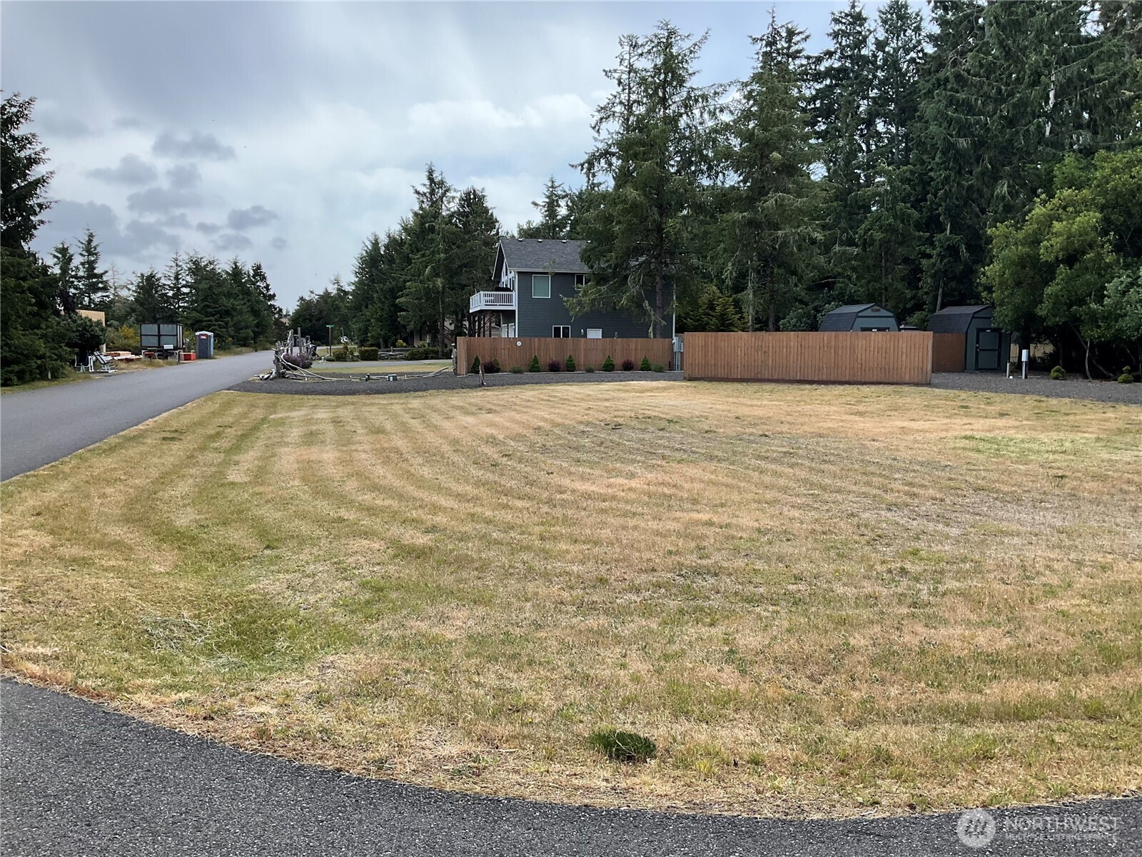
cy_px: 428
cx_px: 571
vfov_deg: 48.2
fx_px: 957
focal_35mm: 29
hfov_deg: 61.7
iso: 25
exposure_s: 1/1098
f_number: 1.8
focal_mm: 3
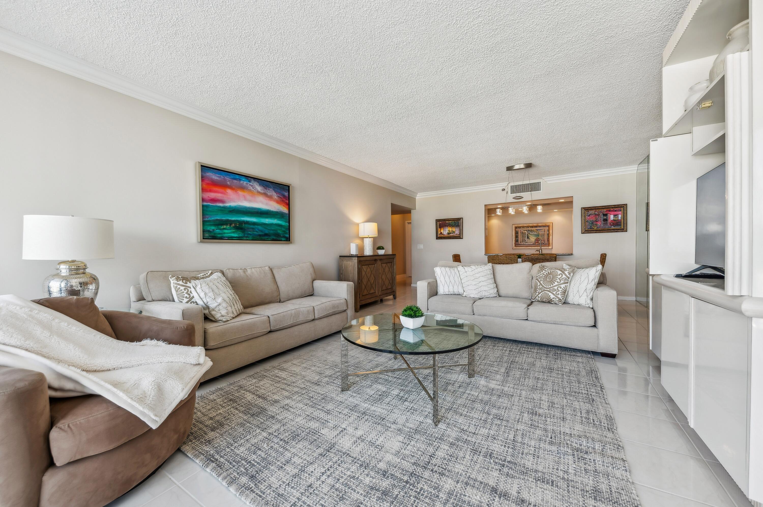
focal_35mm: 13
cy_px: 254
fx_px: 275
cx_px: 382
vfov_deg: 85.3
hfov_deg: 108.4
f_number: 8
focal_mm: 13
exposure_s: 1/8
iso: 100
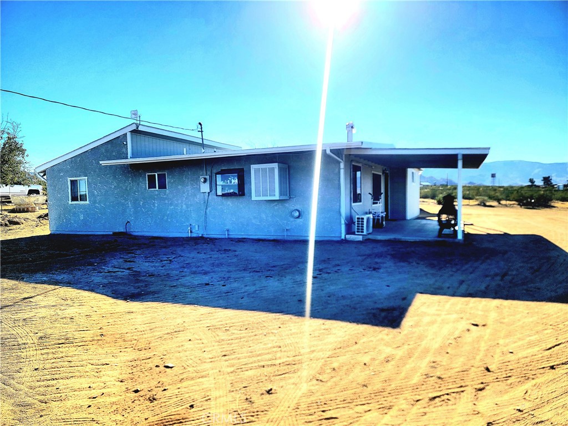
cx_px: 284
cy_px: 213
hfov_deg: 71.6
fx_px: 394
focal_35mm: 24
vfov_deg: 56.8
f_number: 1.8
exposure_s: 1/1250
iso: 16
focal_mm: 6.7
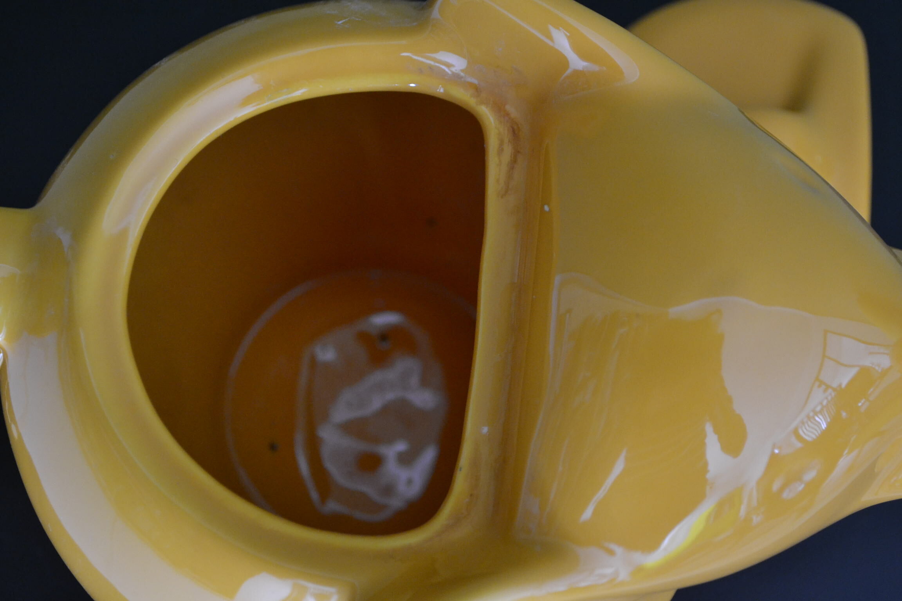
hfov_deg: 31.9
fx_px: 1578
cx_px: 451
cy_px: 300
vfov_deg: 21.6
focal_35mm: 63
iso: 1800
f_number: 5.3
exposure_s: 1/60
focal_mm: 42
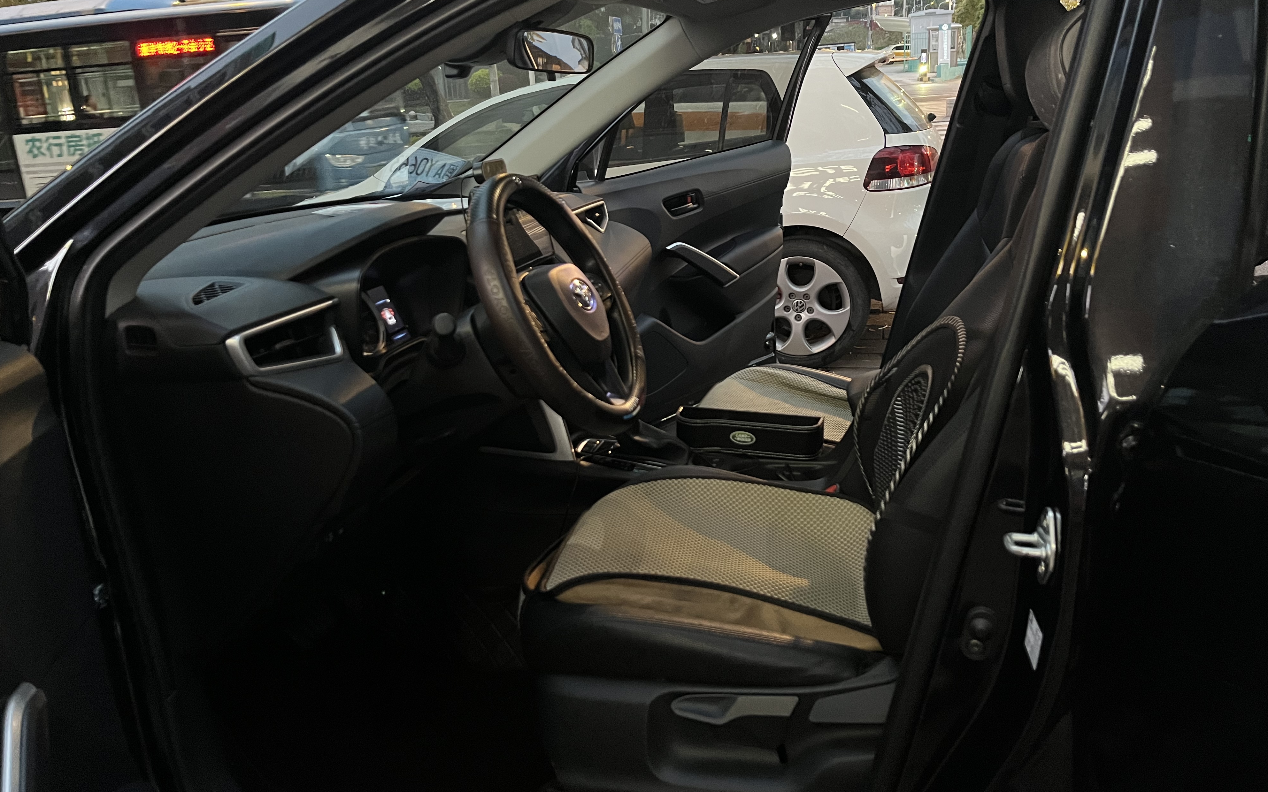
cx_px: 641
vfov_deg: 44.4
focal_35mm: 28
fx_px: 968
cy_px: 325
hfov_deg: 66.5
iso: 400
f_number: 1.6
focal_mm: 5.1
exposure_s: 1/50
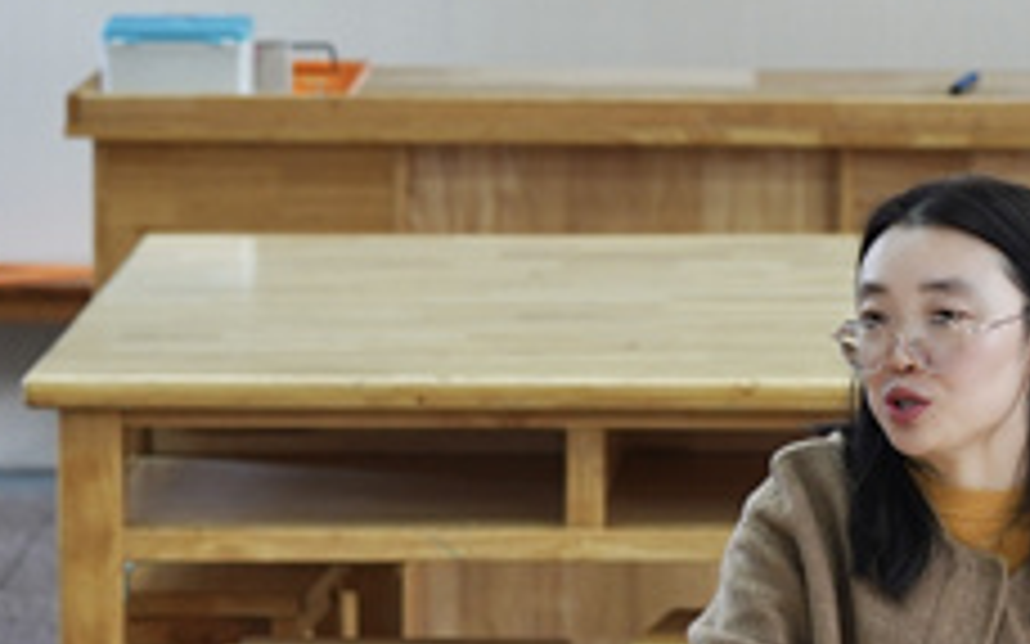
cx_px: 1111
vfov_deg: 3.9
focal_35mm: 339
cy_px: -23
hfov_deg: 6.2
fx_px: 9514
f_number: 4
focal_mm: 109
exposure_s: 1/100
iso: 800
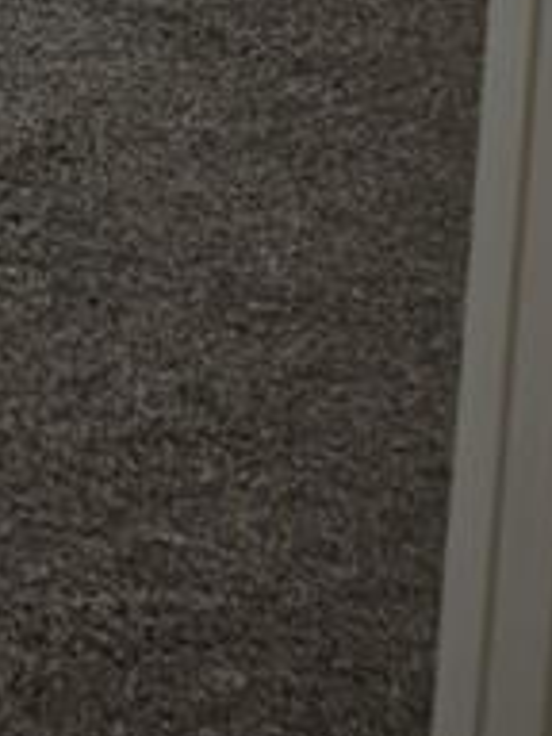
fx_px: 3062
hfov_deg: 9.1
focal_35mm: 144
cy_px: -1077
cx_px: -866
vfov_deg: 11.3
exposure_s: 1/120
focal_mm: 6.3
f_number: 1.7
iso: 16
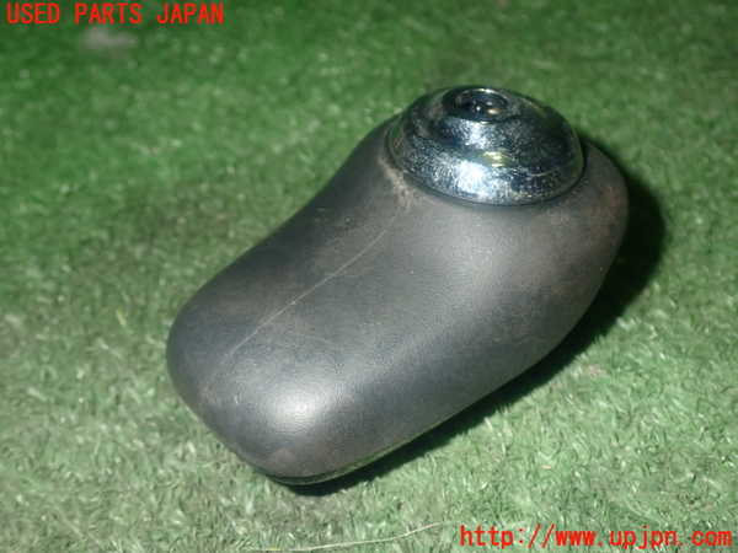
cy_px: 276
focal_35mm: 44
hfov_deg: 42.9
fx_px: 938
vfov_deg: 32.9
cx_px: 369
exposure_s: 1/40
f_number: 9
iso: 500
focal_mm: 7.84
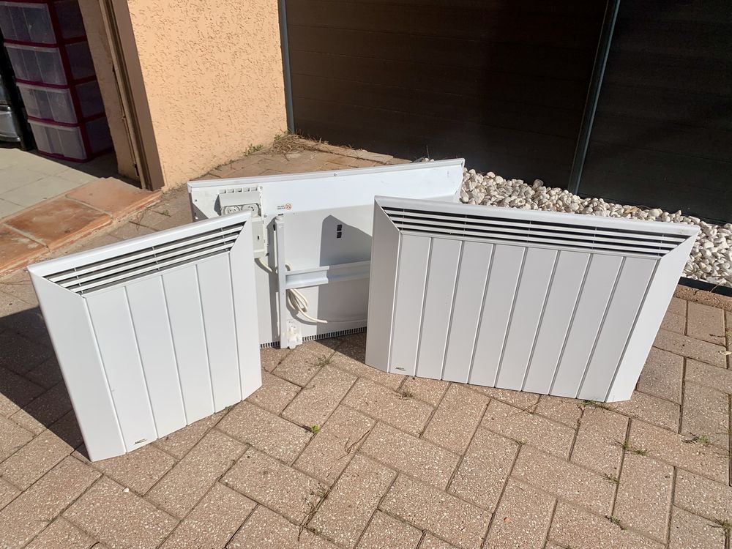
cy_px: 274
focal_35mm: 26
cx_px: 366
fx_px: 550
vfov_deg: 53.1
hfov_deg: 67.3
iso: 25
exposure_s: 1/7407
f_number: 1.8
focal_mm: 4.25
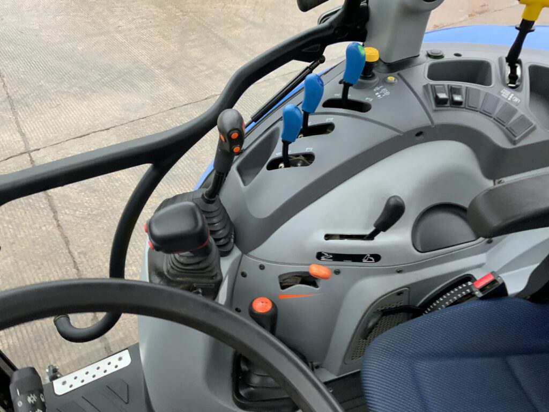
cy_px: 206
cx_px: 274
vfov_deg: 48.2
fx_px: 460
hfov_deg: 61.7
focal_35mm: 29
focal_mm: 3
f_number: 1.8
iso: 100
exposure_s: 1/60
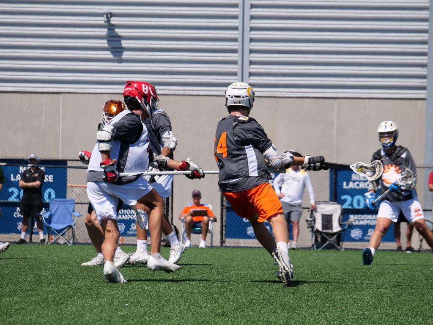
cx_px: 216
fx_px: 3352
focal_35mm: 268
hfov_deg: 7.4
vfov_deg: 5.5
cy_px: 162
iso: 200
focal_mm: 134
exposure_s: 1/800
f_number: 7.1
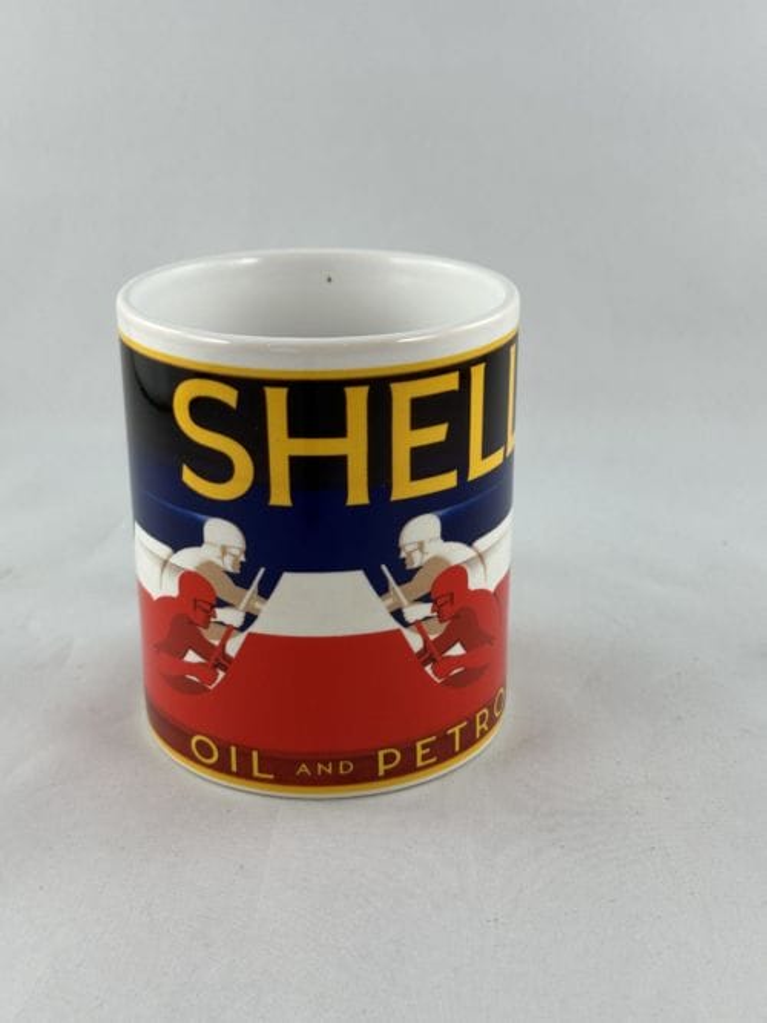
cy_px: 512
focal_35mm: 48
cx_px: 384
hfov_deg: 30.3
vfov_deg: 39.7
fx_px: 1419
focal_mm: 6.86
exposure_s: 1/100
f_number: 1.78
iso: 50
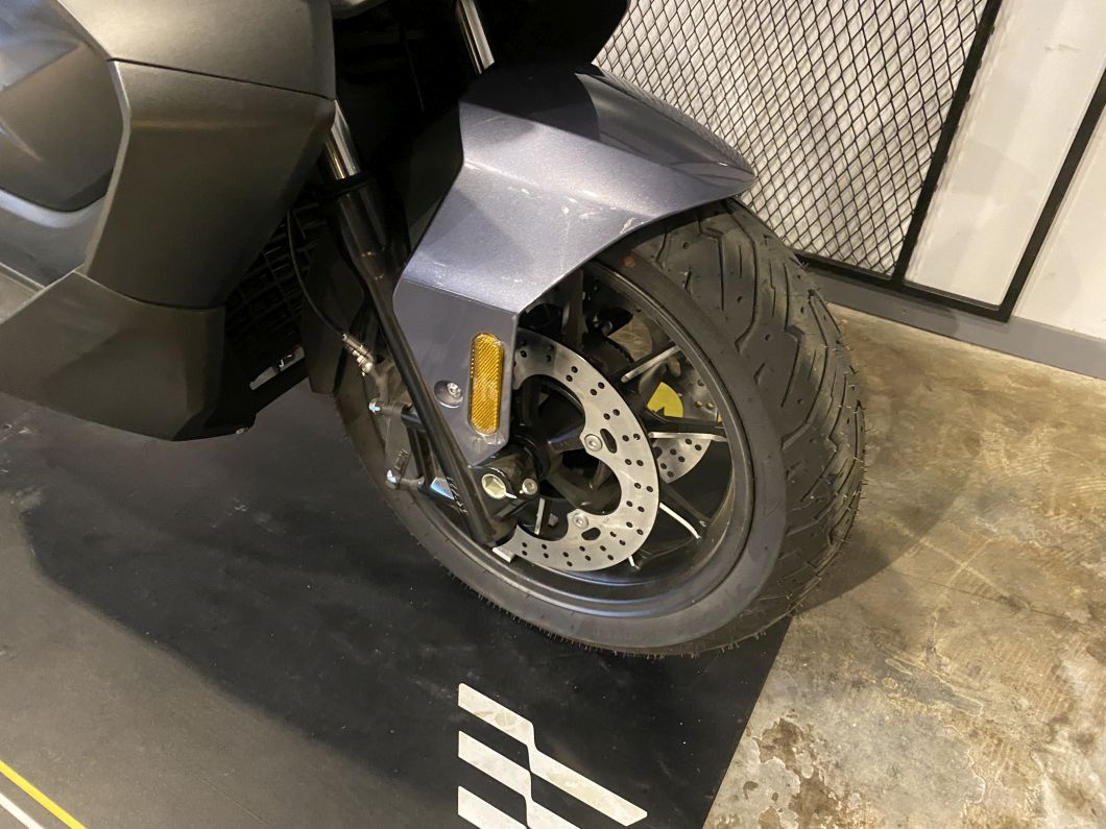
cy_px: 414
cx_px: 553
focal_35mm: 26
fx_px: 831
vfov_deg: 53.1
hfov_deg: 67.3
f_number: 1.8
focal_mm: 4.25
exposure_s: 1/25
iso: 800
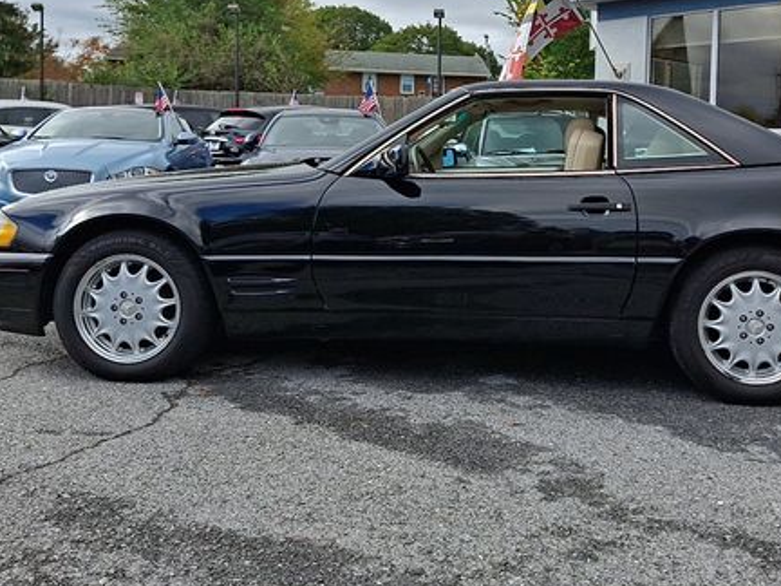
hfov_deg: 49.9
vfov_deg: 38.1
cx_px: 459
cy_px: 177
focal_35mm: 37
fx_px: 835
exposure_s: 1/983
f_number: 1.8
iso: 25
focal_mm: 4.69
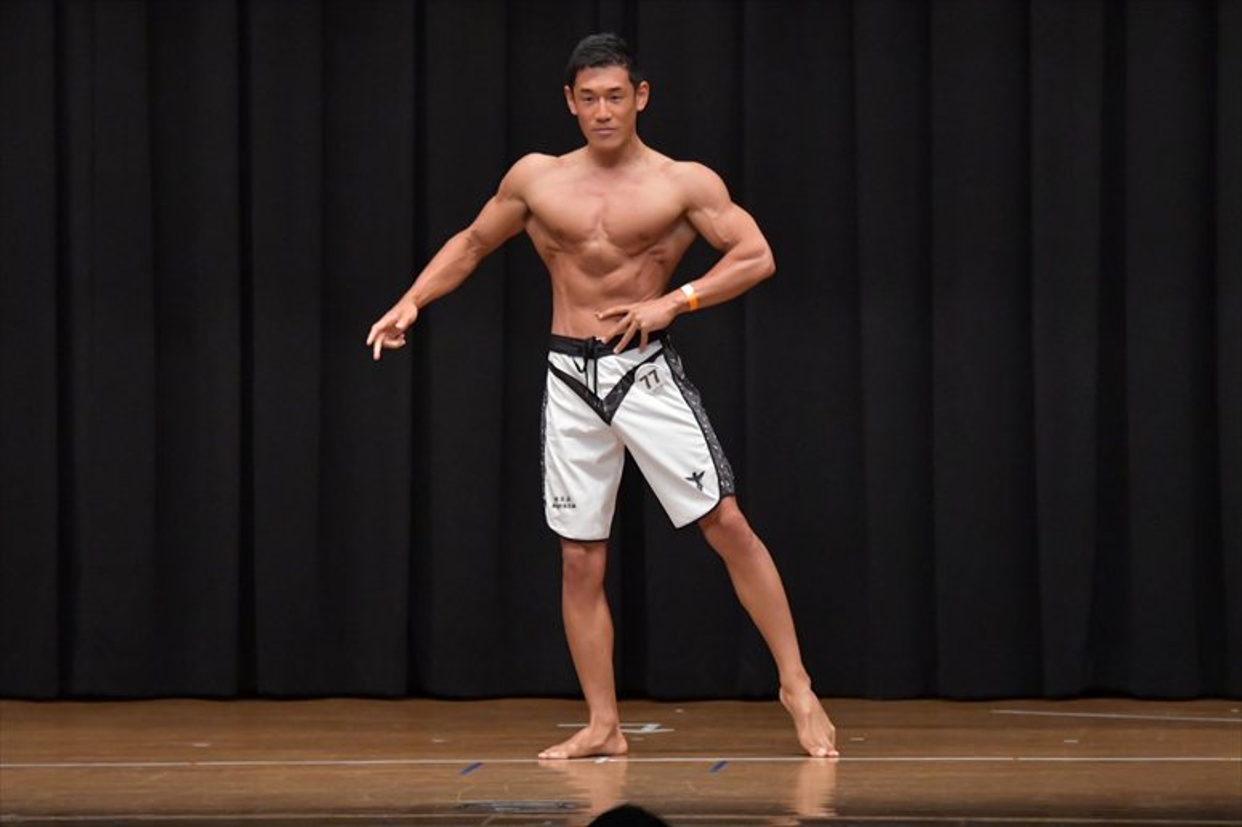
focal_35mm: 240
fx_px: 8276
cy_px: 414
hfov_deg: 8.6
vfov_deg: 5.7
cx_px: 621
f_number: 5.6
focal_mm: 160
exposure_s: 1/400
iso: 6400
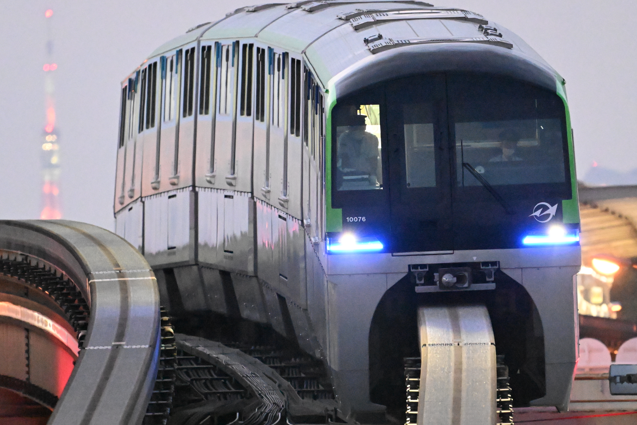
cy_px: 213
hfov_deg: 2.1
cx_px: 334
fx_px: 17476
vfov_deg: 1.4
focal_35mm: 988
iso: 22800
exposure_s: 1/80
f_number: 6.3
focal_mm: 600
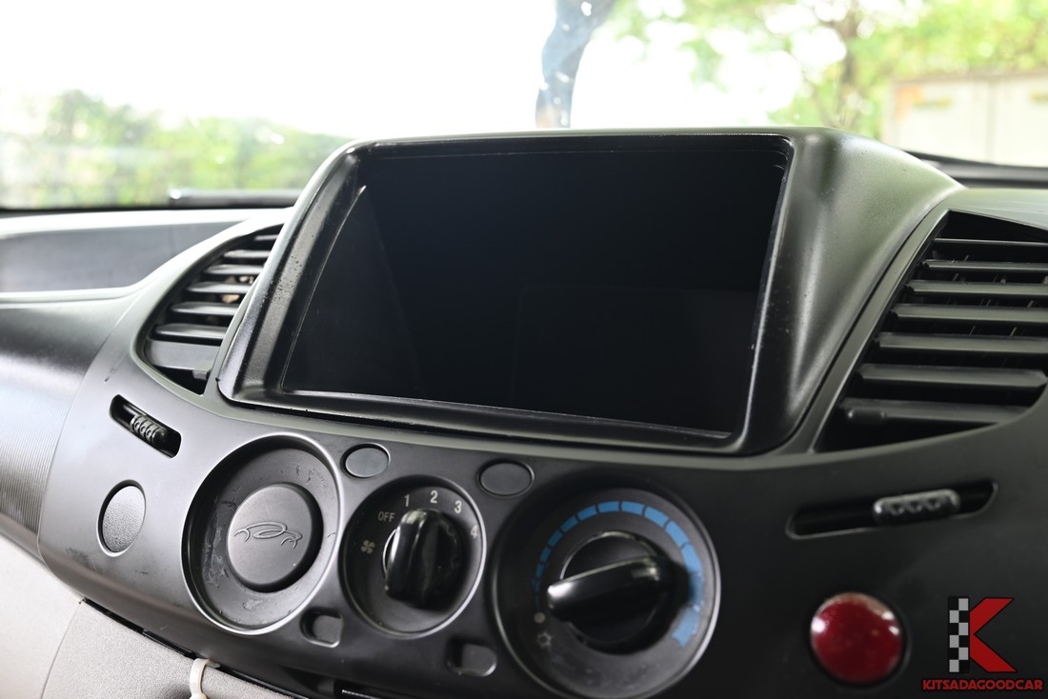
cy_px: 350
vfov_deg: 38.4
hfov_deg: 55.1
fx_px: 1005
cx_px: 524
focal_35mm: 34
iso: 200
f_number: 5.6
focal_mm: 34.5
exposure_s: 1/45
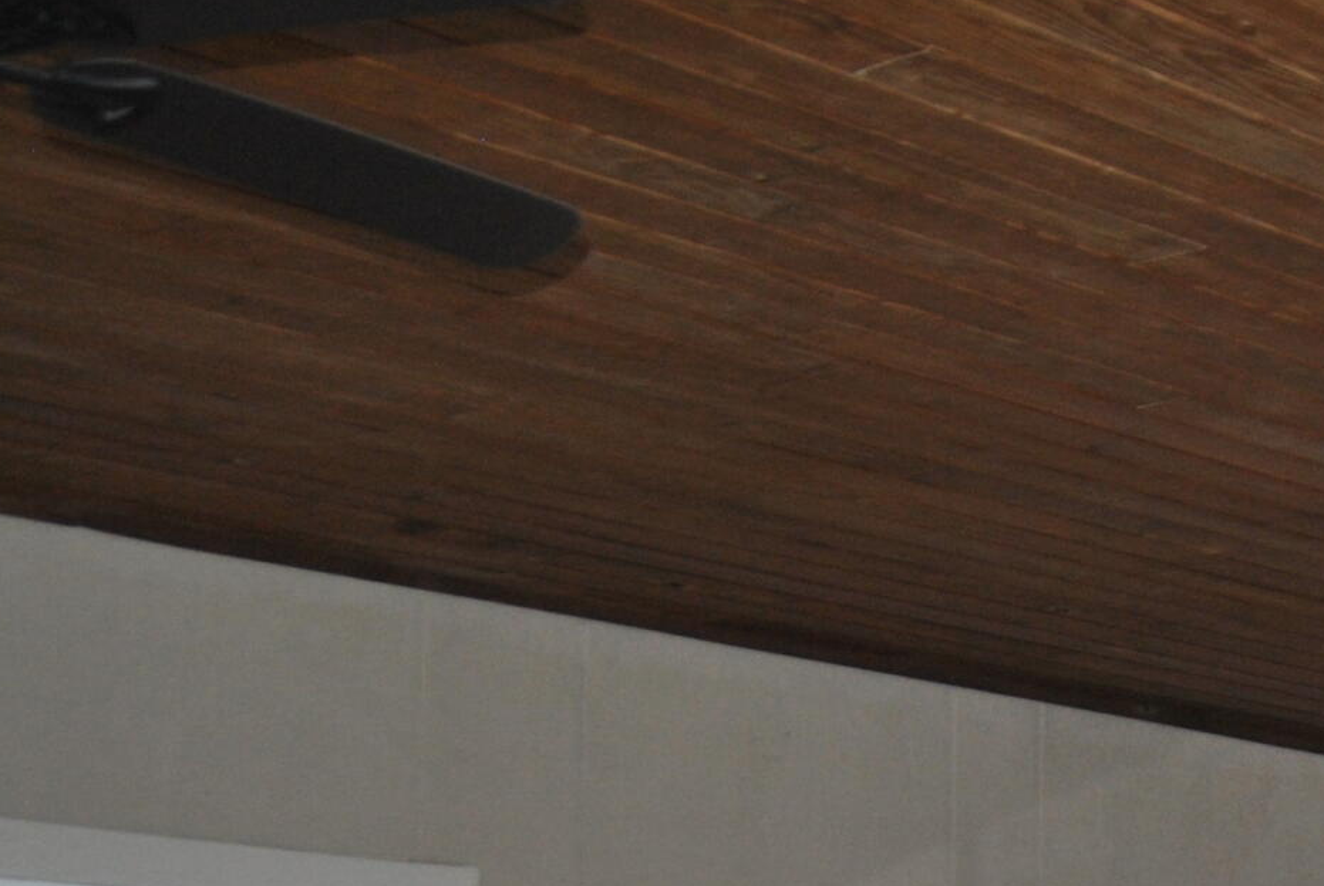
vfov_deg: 14.8
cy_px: 1261
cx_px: 1610
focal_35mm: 87
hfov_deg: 21.6
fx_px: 3203
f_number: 3.5
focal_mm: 18
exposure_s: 1/60
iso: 200
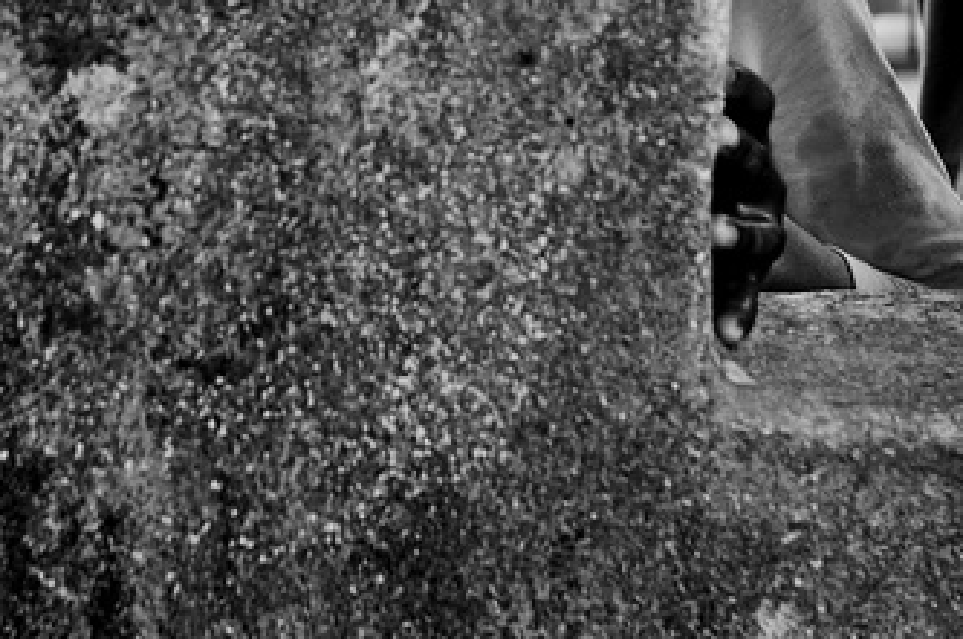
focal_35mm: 108
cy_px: -266
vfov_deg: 12.2
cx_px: 218
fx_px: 2885
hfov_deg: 18.8
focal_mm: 24
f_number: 4
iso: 100
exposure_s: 1/60
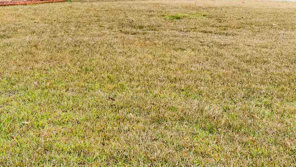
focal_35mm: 71
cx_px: 89
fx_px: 555
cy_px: -40
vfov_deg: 16.3
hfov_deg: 29.6
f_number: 11
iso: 500
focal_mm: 21.5
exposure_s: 1/200
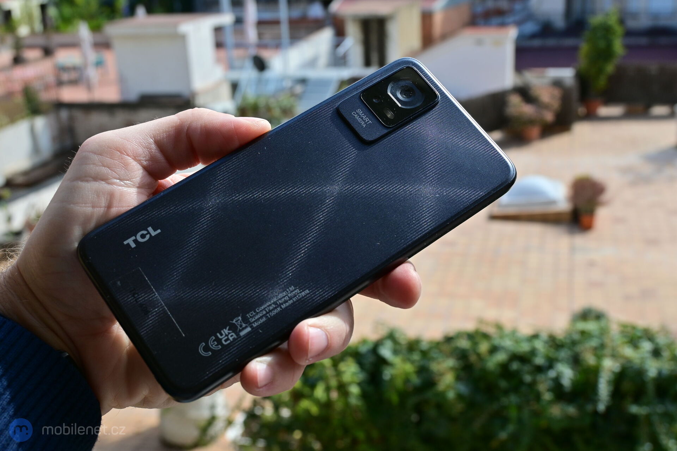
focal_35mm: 41
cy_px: 226
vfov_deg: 32.4
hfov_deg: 47.2
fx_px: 776
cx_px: 338
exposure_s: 1/200
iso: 100
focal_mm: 27.5
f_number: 7.1
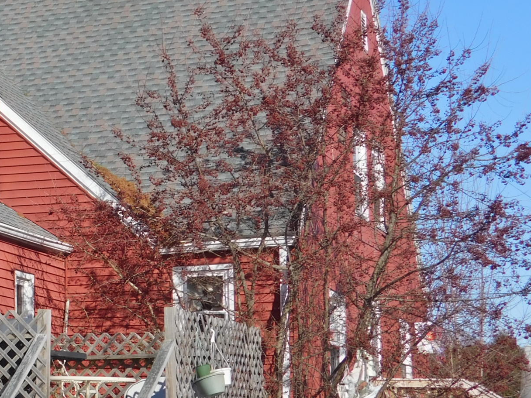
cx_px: -108
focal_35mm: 111
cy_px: 211
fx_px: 1703
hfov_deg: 16.9
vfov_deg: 13.3
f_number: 3.7
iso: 125
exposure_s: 1/1500
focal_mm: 8
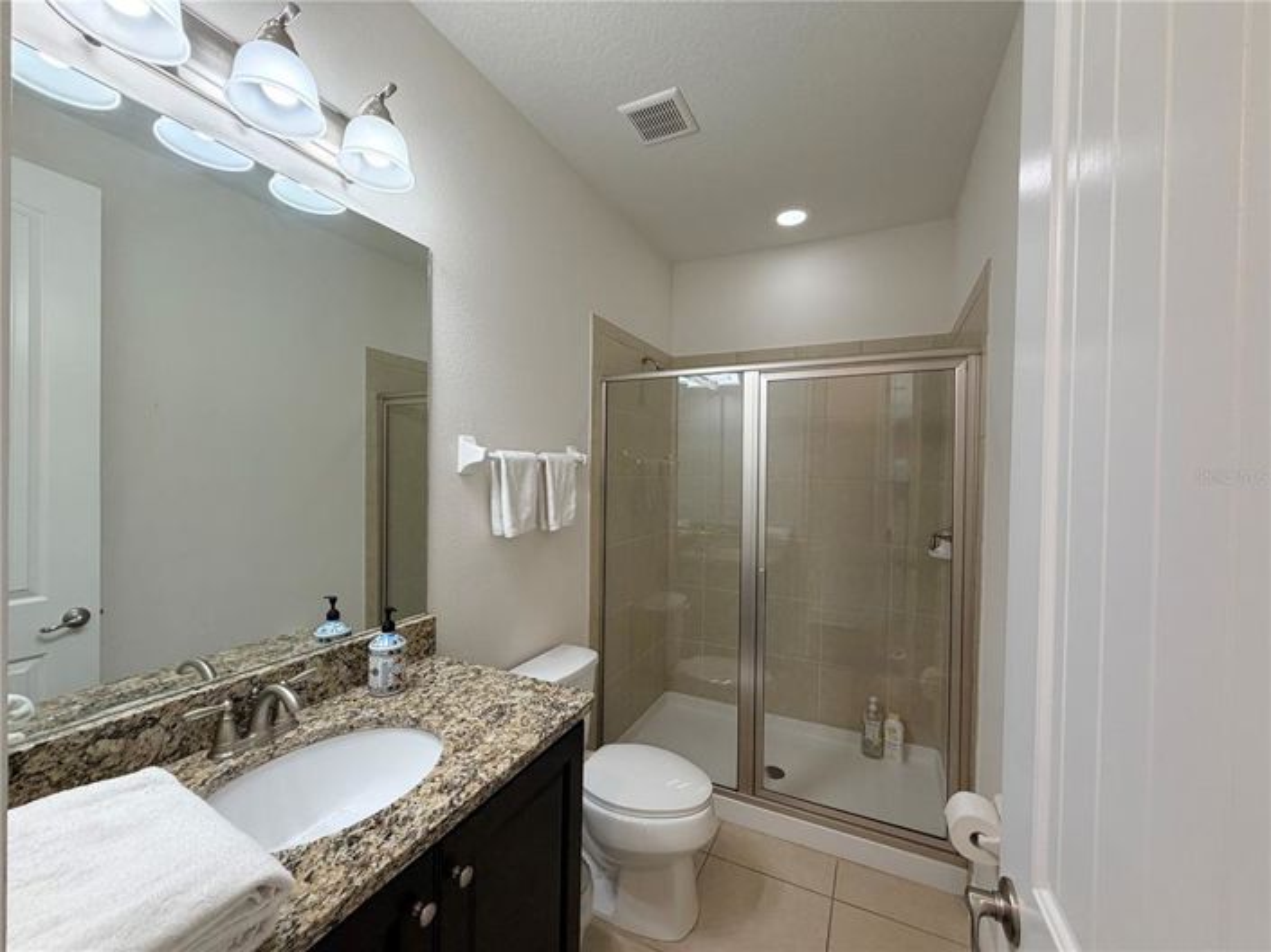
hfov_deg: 102.1
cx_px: 636
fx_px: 514
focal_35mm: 14
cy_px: 476
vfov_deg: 85.6
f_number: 2.2
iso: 200
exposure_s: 1/120
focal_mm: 2.22
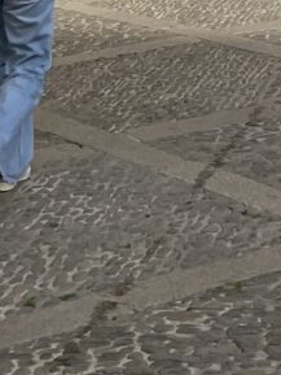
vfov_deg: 11.2
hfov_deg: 10.4
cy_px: -606
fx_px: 1493
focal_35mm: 138
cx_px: 414
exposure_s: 1/2353
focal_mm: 4.2
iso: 32
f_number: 1.6
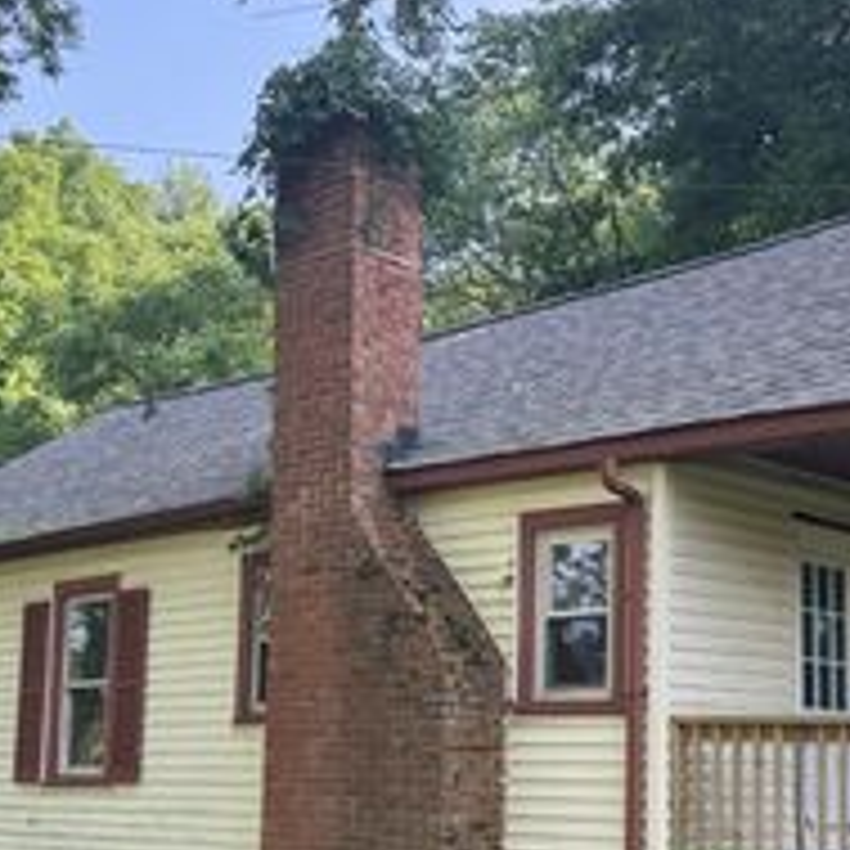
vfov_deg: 29.9
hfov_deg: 30.2
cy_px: 668
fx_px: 1556
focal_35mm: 56
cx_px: 612
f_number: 1.78
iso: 80
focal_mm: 6.76
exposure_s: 1/372
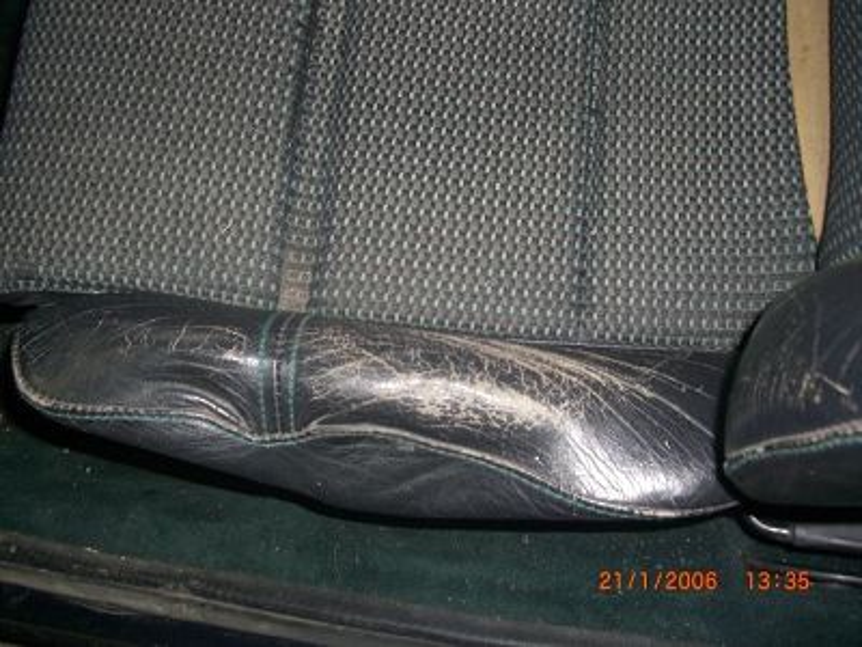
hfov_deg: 49.0
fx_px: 946
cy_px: 324
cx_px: 431
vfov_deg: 37.7
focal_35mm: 38
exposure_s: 1/60
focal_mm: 7.9
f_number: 2.8
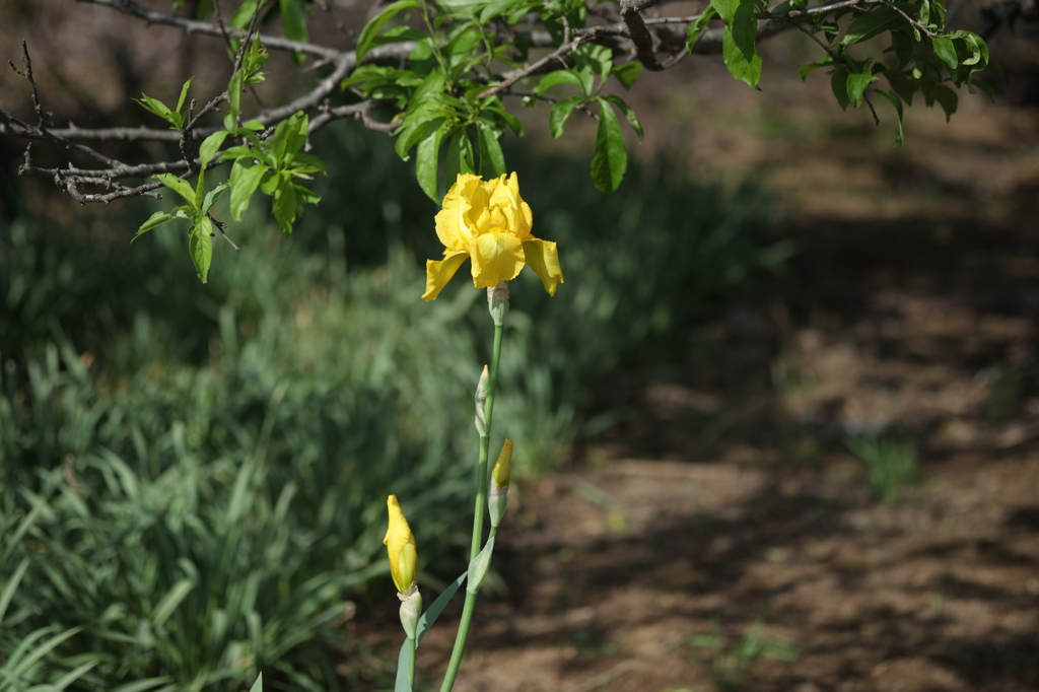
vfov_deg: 15.2
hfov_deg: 22.6
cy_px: 346
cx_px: 520
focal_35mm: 90
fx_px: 2597
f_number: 2.4
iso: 200
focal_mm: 60
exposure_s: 1/4000
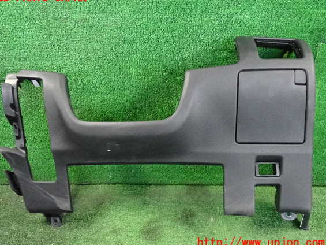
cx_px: 155
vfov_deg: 41.8
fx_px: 320
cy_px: 120
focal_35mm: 34
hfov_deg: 53.9
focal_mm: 5.79
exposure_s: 1/125
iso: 4000
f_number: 2.4
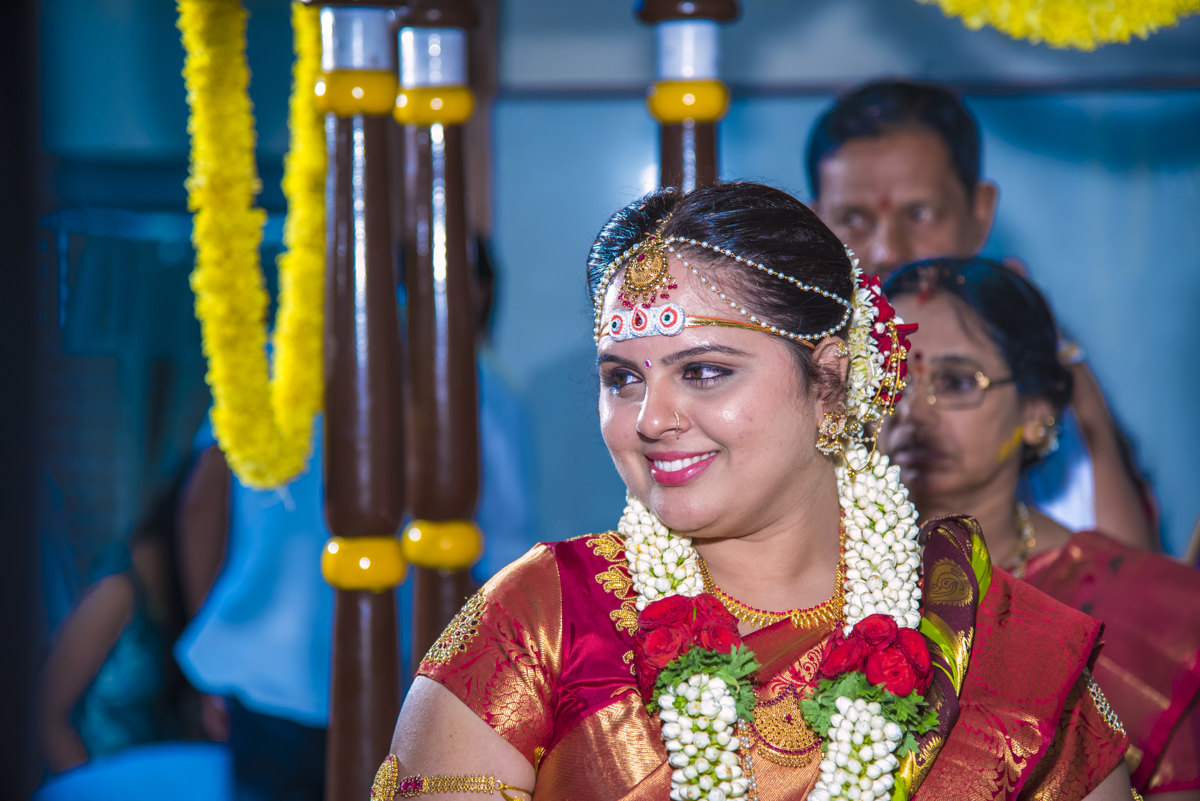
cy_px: 400
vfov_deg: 11.4
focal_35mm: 120
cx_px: 600
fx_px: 4001
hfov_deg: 17.1
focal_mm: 120
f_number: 4
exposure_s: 1/250
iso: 1100
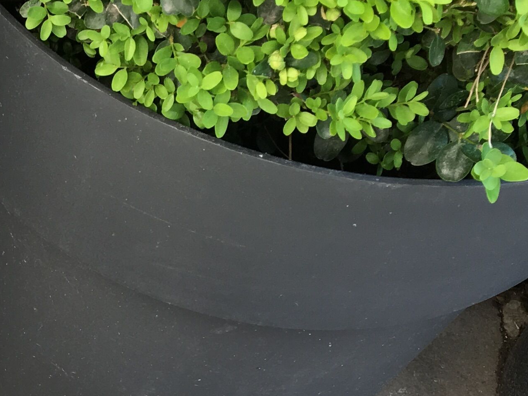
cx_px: -104
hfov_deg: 20.0
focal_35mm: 92
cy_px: 481
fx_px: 1403
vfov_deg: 15.5
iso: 32
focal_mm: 4.15
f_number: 2.2
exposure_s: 1/100
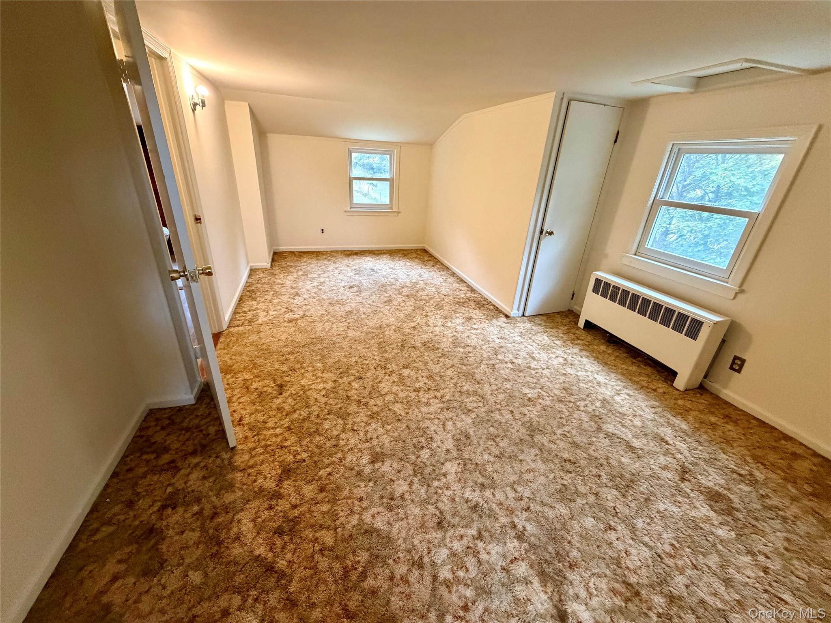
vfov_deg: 85.7
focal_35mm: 14
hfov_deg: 102.1
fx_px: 336
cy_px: 312
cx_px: 416
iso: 640
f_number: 2.2
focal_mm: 2.22
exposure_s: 1/60
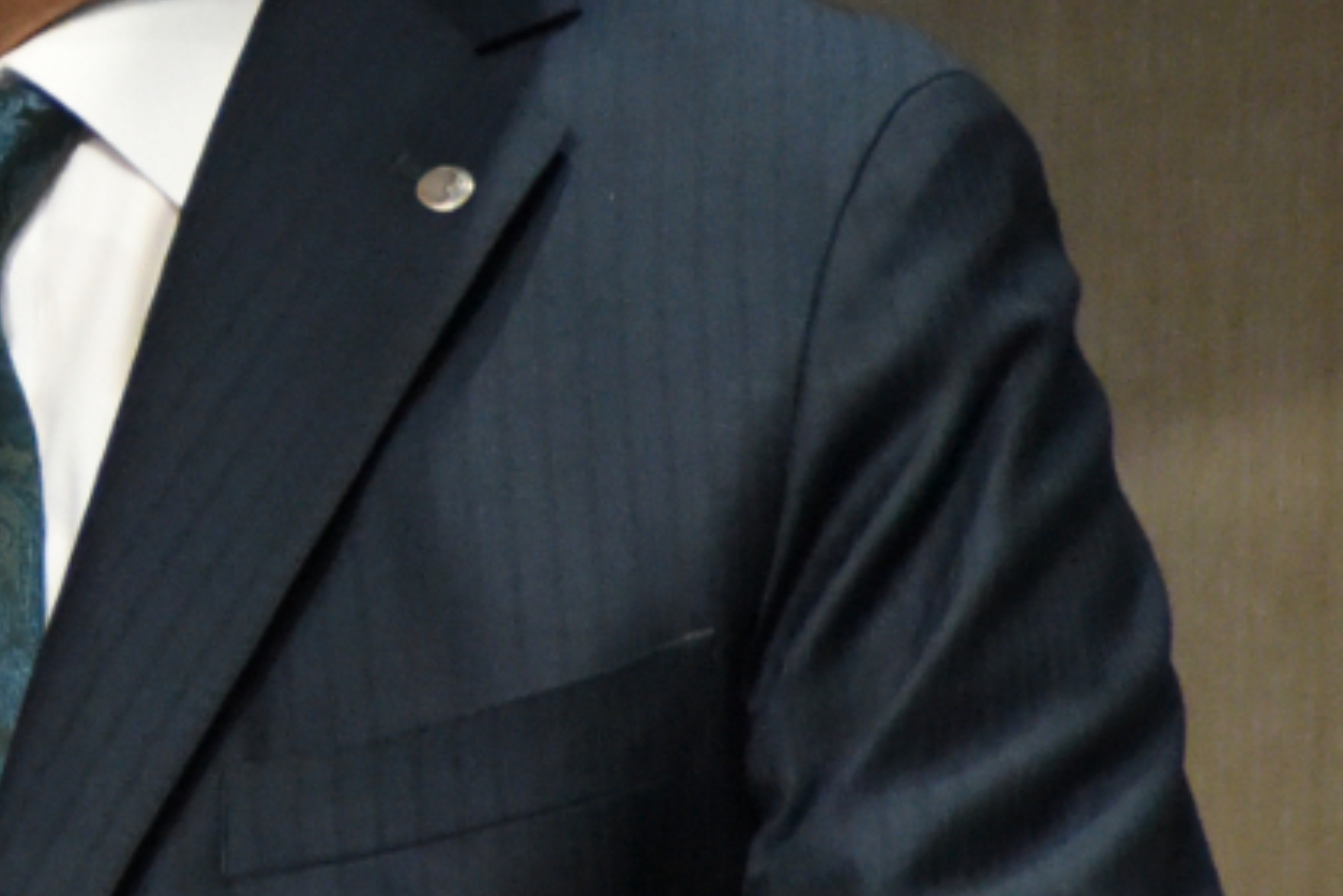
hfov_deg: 2.2
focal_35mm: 932
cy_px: 59
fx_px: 34779
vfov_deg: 1.5
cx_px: 45
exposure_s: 1/320
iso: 6400
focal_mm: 300
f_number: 6.3
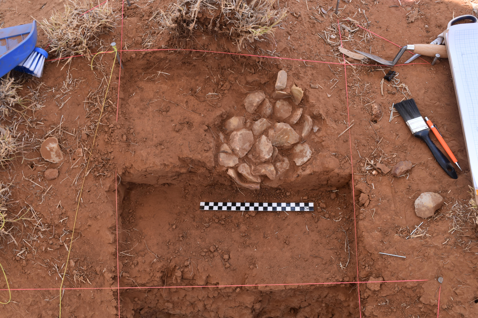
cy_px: 159
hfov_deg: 53.1
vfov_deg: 36.9
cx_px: 239
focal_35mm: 36
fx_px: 478
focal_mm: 24
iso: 200
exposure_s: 1/250
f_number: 6.3
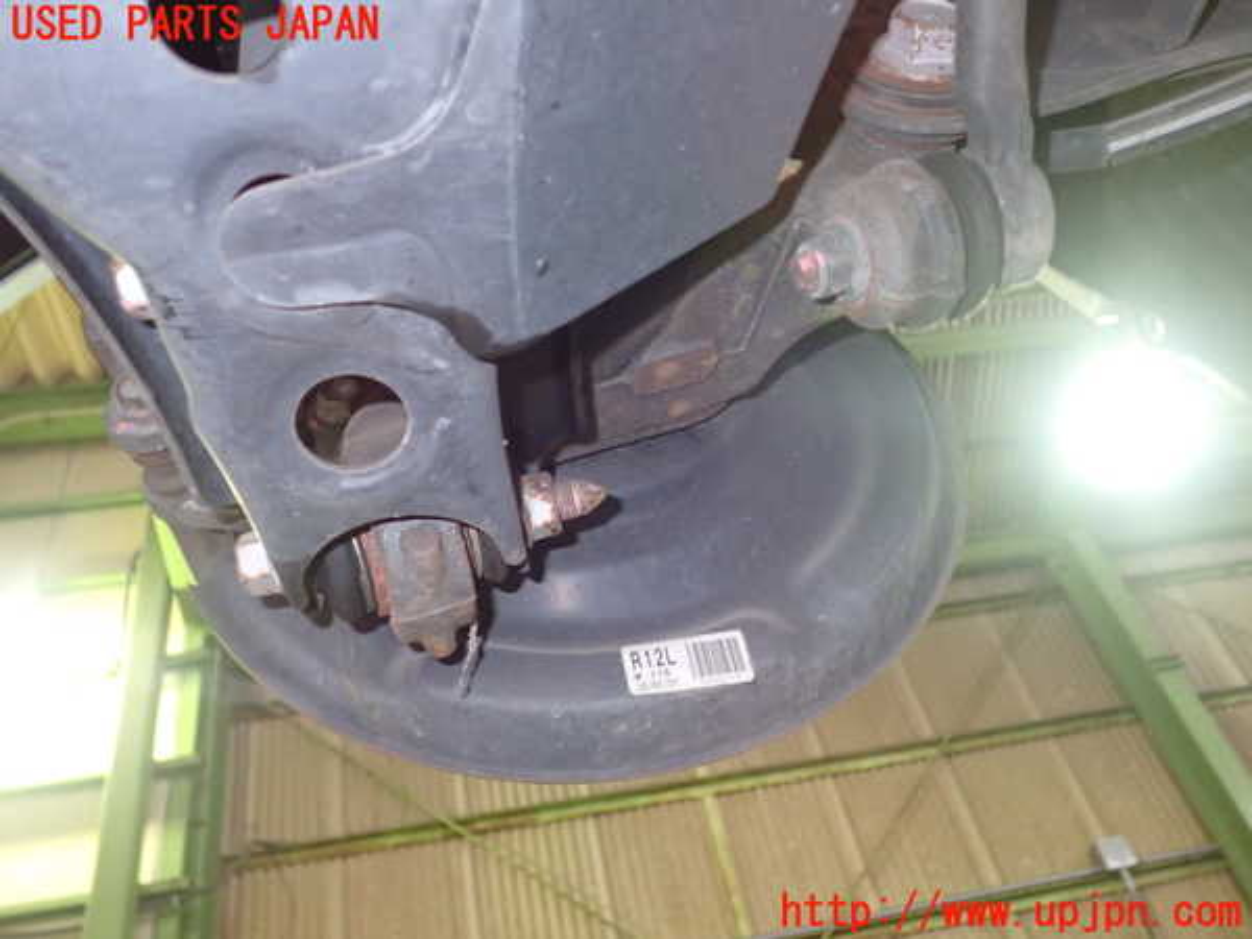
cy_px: 470
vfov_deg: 46.8
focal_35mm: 30
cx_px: 626
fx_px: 1085
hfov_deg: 60.0
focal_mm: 5.4
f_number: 6.3
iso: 800
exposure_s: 1/4
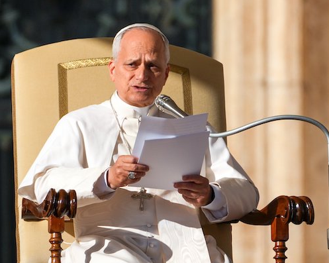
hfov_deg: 2.8
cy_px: 131
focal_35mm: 680
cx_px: 144
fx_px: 6617
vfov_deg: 2.3
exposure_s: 1/1600
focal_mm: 400
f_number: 5.6
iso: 100
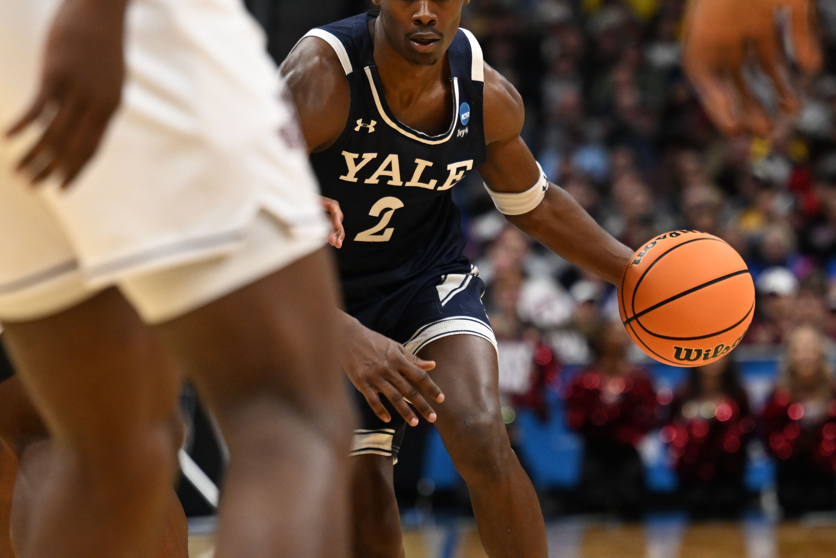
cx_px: 425
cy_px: 260
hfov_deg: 7.5
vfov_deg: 5.0
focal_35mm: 273
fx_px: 6339
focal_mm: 125
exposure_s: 1/1000
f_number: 2.8
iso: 1600
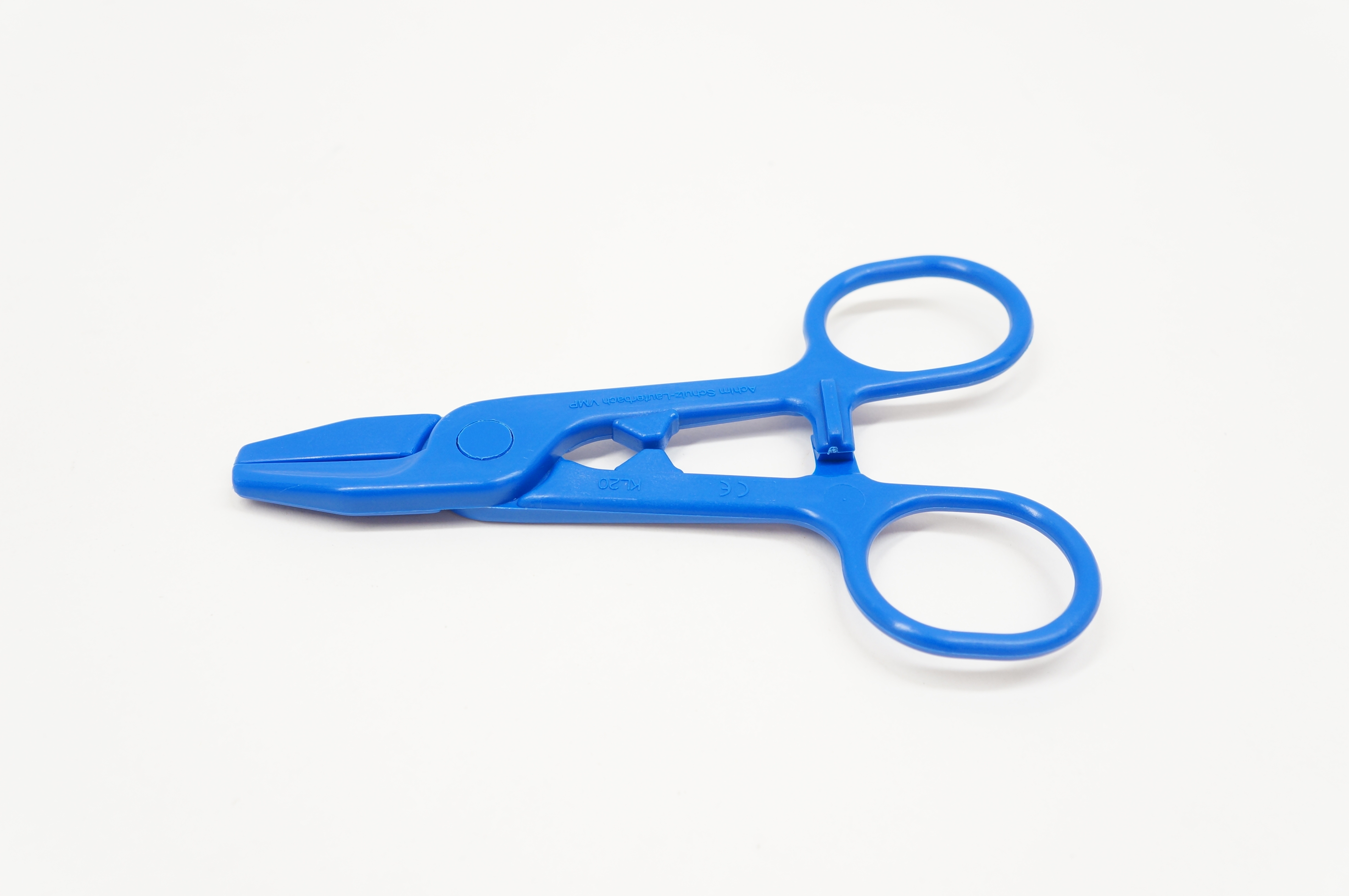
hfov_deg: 42.4
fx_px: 1741
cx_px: 674
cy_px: 448
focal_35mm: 46
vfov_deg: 28.9
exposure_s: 1/40
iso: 400
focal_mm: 31
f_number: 6.3
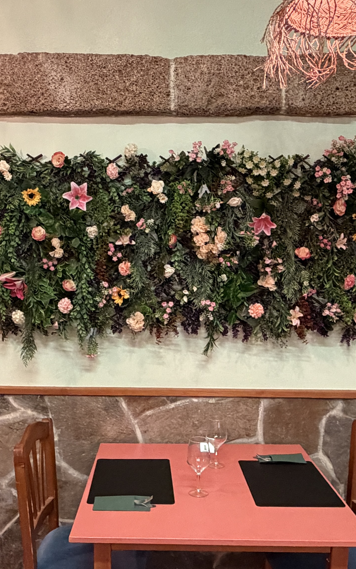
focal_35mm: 37
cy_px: 334
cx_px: 148
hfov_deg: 34.4
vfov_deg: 52.5
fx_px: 574
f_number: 2.2
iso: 800
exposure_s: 1/50
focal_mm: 2.22
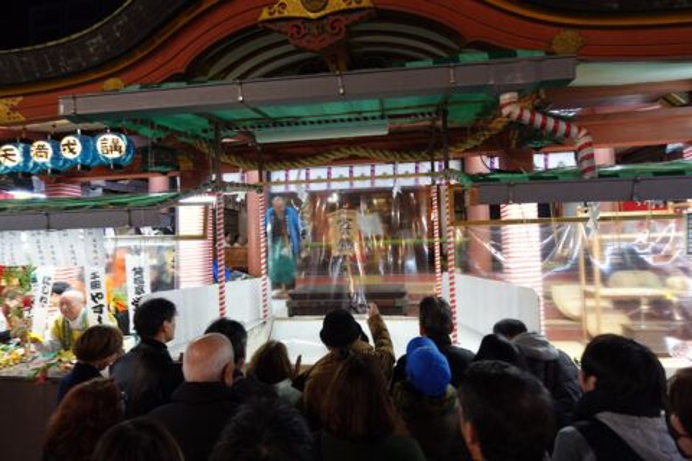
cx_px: 346
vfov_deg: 67.4
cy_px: 230
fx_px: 346
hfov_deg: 90.0
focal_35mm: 18
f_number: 1.8
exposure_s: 1/40
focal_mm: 6.9
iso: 200
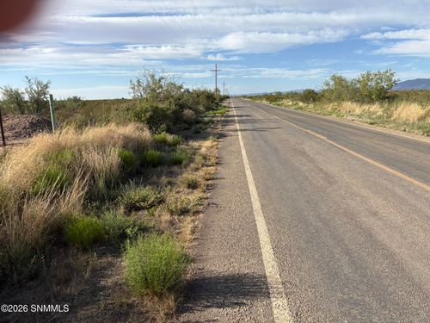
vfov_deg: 53.1
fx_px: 323
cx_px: 215
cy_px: 162
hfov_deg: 67.3
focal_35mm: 26
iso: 50
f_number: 1.6
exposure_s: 1/3831
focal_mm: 5.96
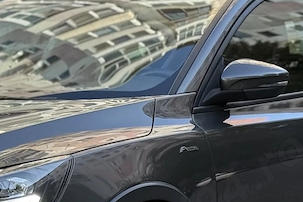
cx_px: 80
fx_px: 1389
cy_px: 234
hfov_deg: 12.4
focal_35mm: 165
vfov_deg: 8.2
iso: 100
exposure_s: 1/885
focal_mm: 6.76
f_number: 1.78
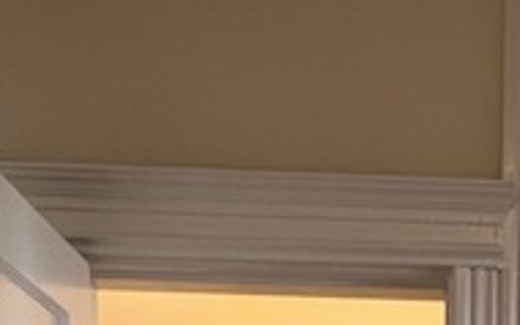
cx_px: 525
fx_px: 822
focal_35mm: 58
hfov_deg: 32.2
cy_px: 748
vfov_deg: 15.1
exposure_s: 1/60
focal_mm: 1.57
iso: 125
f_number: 1.8
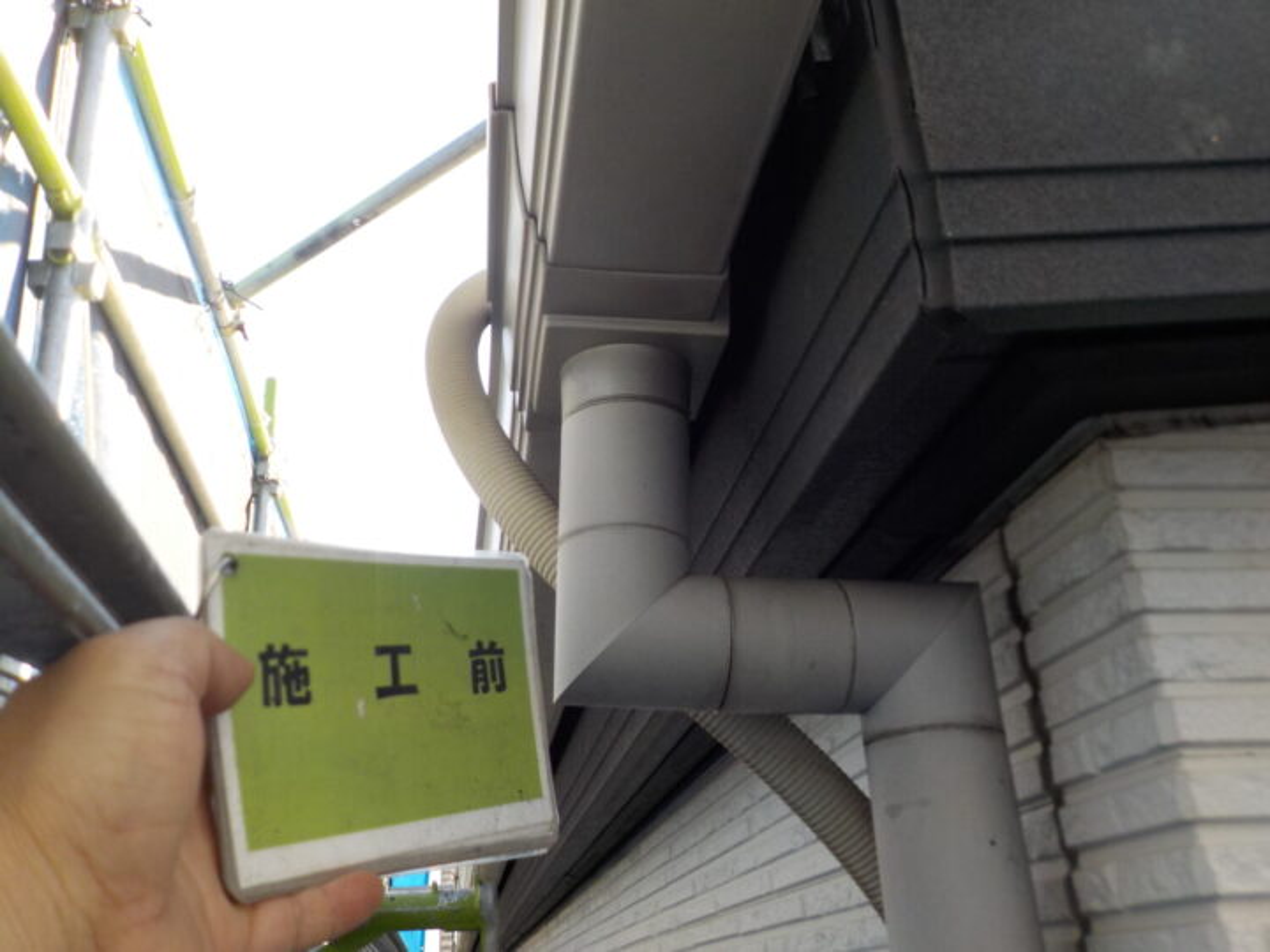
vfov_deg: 46.8
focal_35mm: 30
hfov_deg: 60.0
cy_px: 476
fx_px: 1101
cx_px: 635
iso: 125
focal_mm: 4.1
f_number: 3.3
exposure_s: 1/250
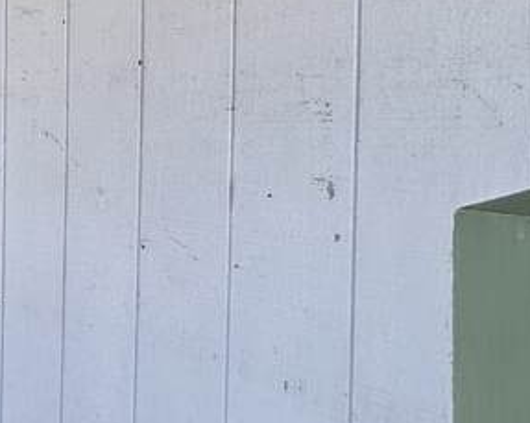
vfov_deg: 24.9
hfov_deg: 18.0
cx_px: -584
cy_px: 157
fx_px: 956
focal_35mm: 61
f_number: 2.2
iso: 40
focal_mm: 2.22
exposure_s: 1/134
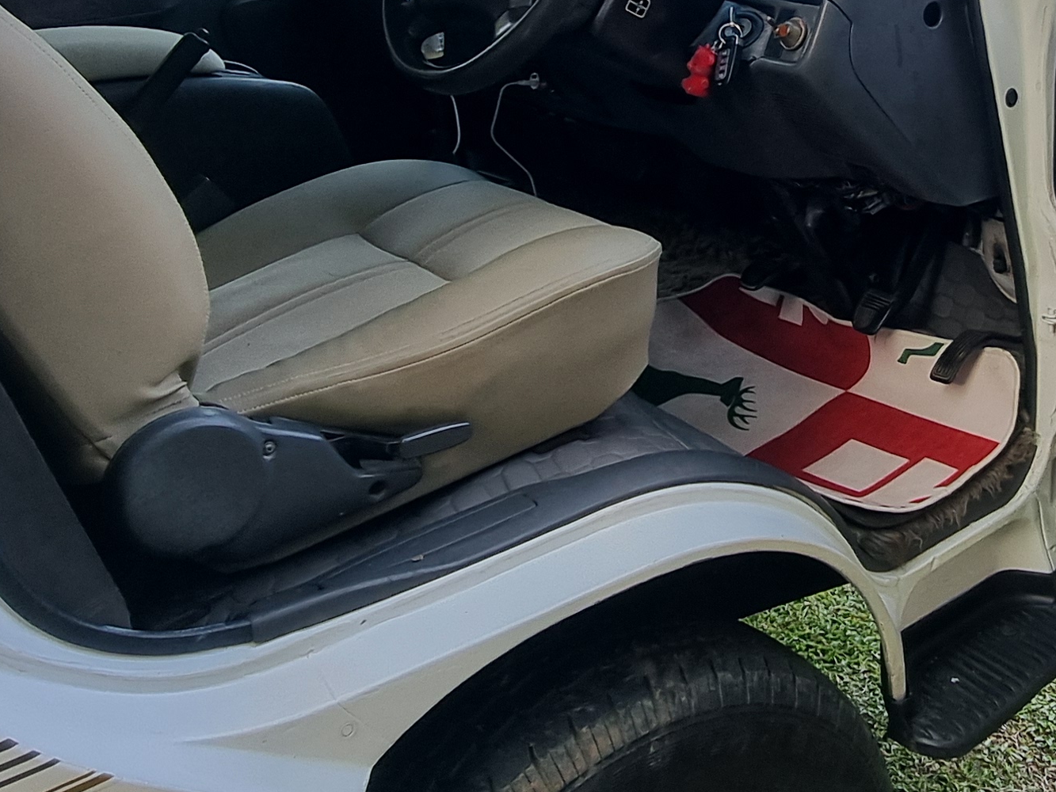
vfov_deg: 35.5
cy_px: 143
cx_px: 814
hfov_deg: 45.9
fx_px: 1190
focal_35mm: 39
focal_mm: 2.2
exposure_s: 1/119
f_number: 2.2
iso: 50
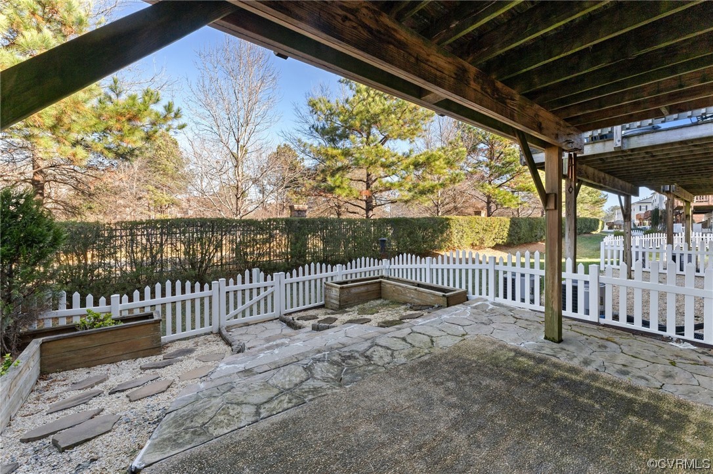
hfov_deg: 104.3
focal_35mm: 14
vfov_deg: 81.2
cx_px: 356
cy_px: 237
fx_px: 277
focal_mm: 14
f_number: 9
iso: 500
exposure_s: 1/160
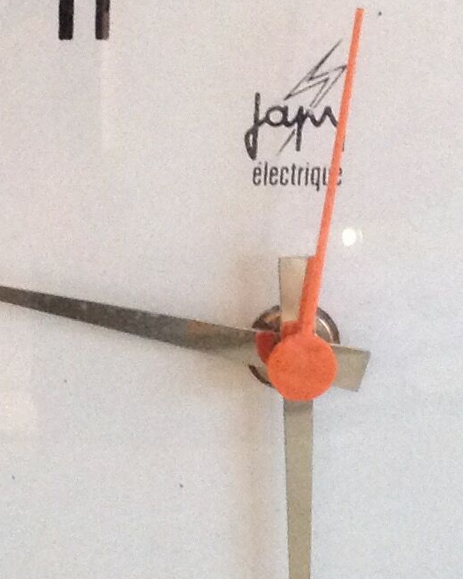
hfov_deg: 11.4
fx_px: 2312
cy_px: 282
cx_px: 257
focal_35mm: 135
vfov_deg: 14.3
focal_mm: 4.28
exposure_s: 1/17
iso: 400
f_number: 2.4
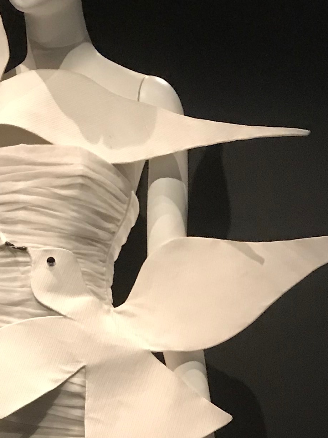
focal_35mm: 92
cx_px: 15
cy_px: 421
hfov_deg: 15.8
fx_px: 1163
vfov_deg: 20.7
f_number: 1.8
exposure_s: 1/7
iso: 100
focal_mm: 3.99
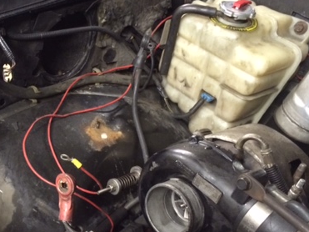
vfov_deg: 29.0
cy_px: 136
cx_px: 58
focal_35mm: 50
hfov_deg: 36.8
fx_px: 446
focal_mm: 4.15
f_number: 2.2
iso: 320
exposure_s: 1/15
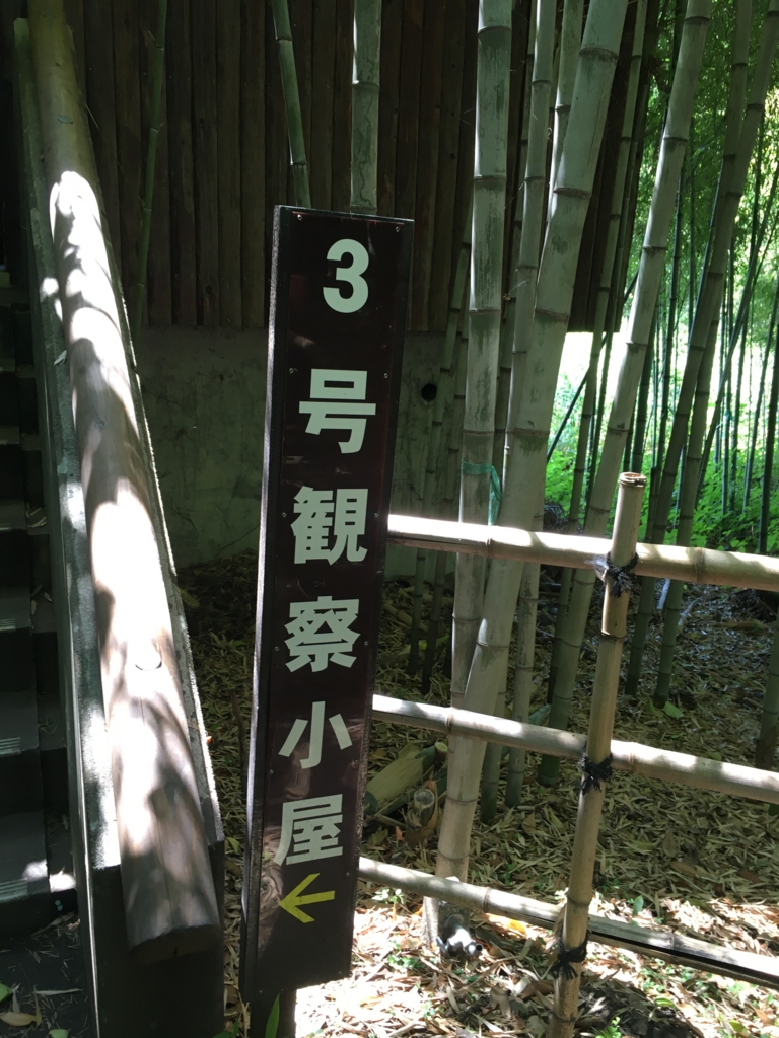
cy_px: 519
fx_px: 870
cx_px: 390
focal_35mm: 29
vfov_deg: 61.7
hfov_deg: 48.2
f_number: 2.2
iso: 50
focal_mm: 4.15
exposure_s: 1/30
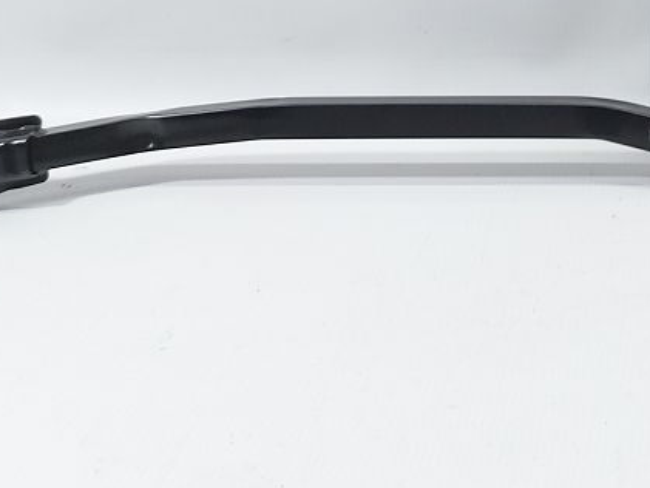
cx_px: 776
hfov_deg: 22.8
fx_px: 1484
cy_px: -225
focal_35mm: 79
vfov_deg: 17.0
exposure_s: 1/50
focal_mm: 5.23
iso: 50
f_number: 1.8
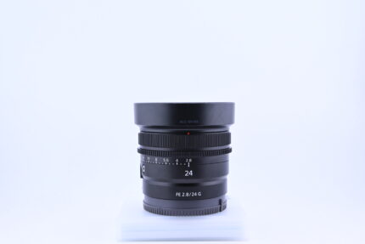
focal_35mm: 46
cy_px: 122
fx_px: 467
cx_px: 182
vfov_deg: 29.3
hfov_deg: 42.7
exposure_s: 1/160
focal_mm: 31
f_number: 11
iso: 640
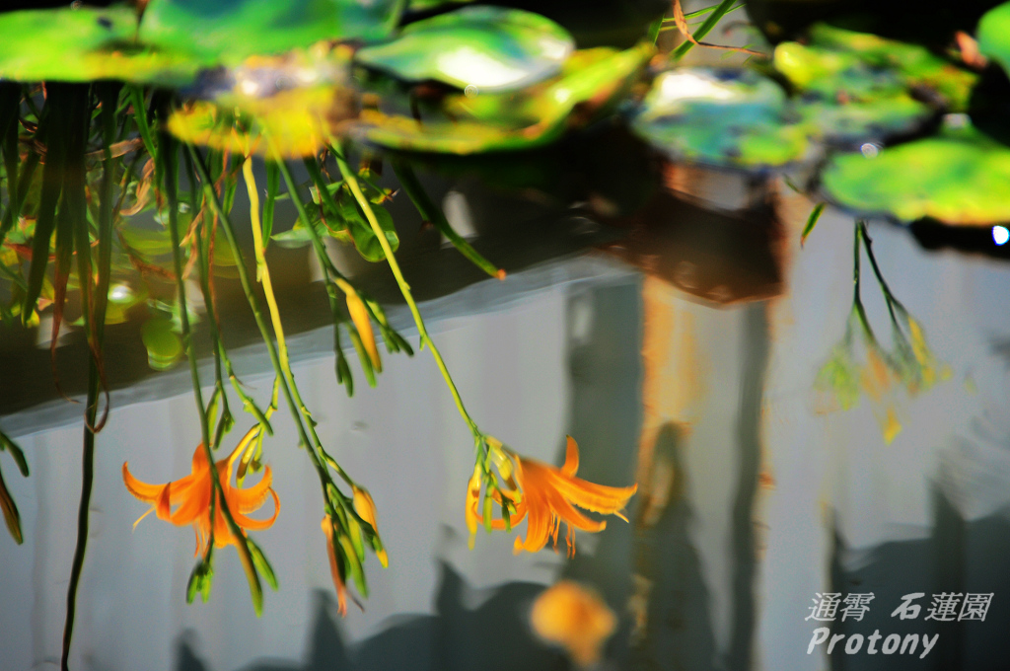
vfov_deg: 3.7
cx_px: 505
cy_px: 336
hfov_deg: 5.5
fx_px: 10507
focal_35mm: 375
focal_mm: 250
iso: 200
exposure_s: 1/160
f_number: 8
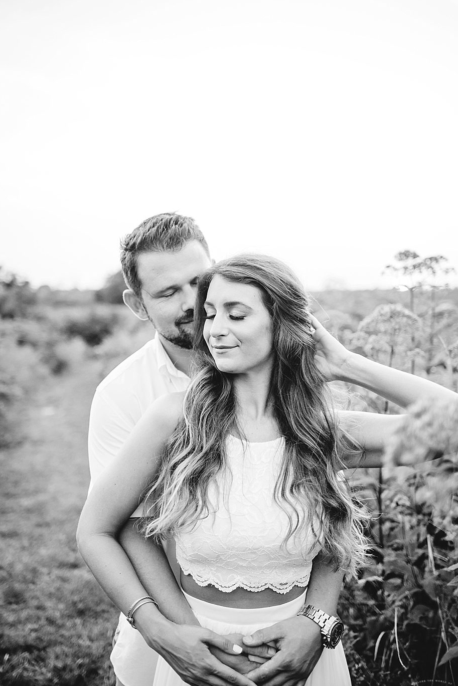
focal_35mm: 36
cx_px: 232
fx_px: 687
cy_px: 352
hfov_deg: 36.9
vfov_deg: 53.1
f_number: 1.8
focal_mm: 35
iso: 640
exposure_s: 1/640
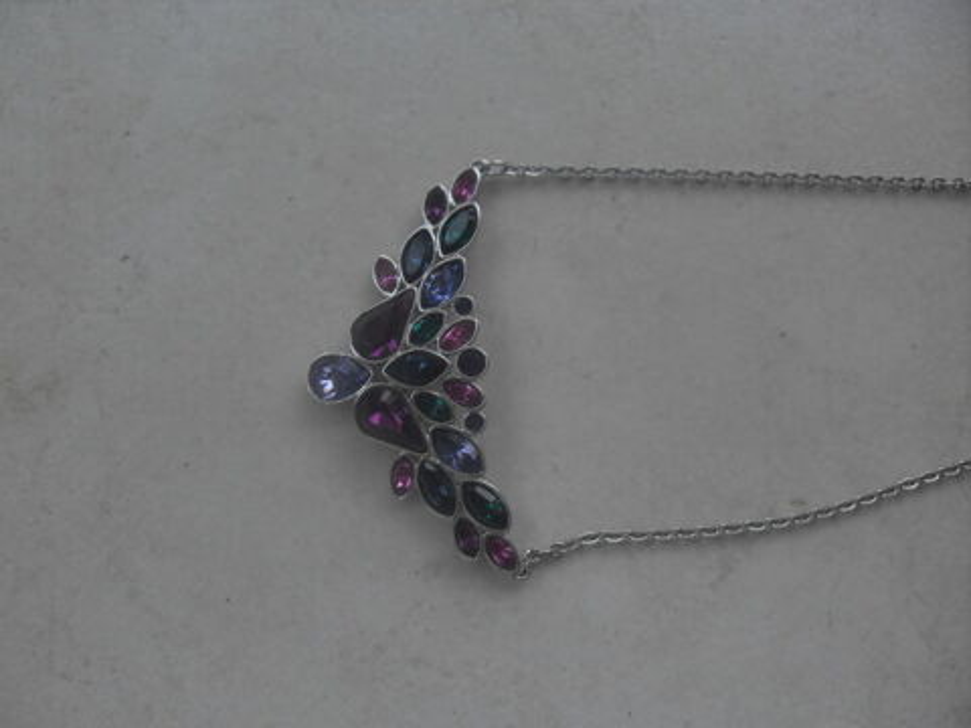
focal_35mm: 37
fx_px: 1038
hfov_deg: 50.1
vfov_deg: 38.7
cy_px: 364
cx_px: 486
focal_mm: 6.3
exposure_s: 1/125
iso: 80
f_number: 2.8
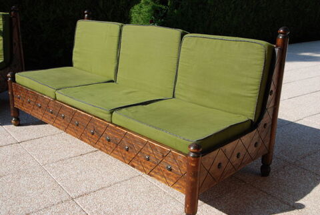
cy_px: 108
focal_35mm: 39
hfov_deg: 49.5
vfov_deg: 34.3
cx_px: 160
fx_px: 347
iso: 100
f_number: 8
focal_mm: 26
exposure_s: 1/250
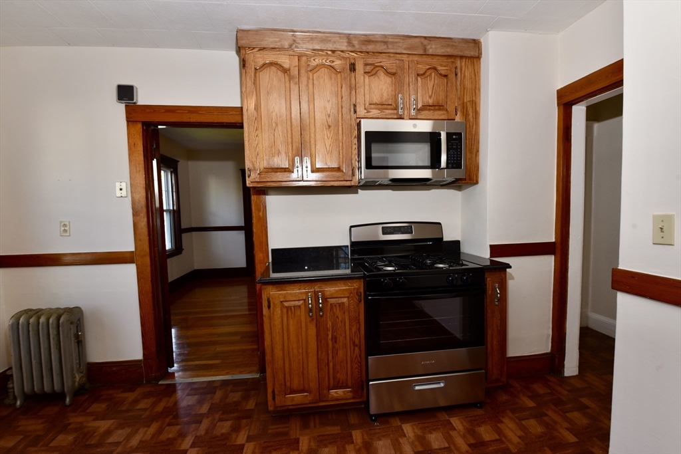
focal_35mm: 15
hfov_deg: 100.4
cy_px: 227
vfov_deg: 77.3
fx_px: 284
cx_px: 340
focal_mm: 15
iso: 400
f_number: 9
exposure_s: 1/60
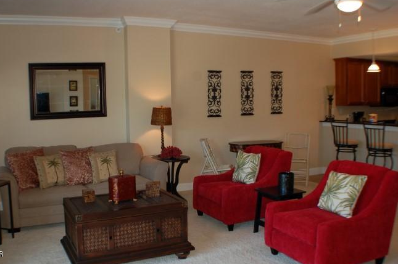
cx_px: 176
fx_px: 519
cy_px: 119
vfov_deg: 28.6
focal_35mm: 47
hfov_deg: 41.9
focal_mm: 28
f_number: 4.2
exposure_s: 1/60
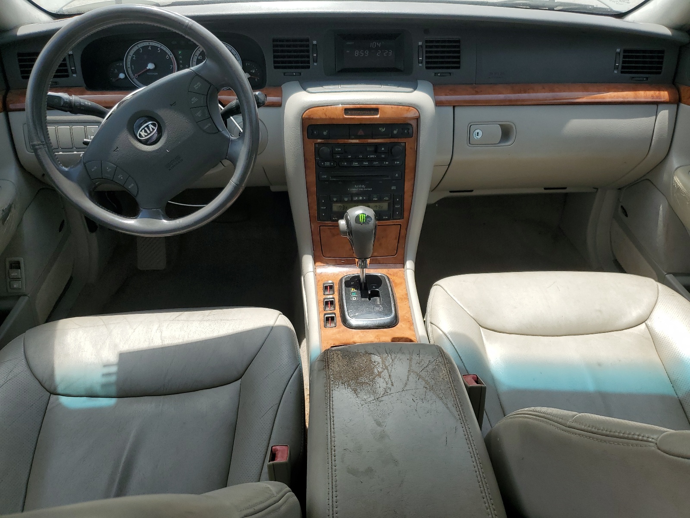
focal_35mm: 26
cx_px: 345
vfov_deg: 53.1
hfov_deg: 67.3
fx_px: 518
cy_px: 259
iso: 50
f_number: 1.5
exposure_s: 1/1429
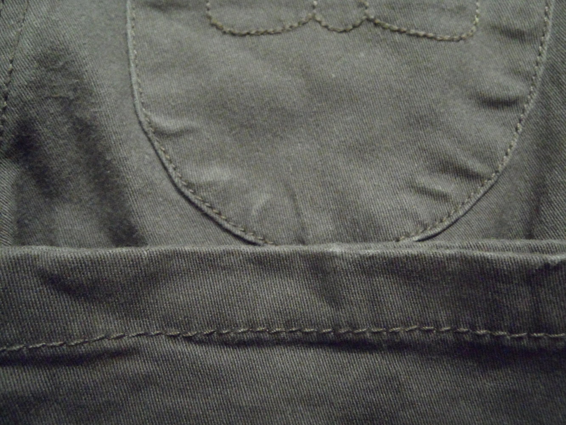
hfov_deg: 63.4
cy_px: 212
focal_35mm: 28
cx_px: 283
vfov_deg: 49.8
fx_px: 458
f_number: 3.1
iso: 640
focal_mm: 4.8
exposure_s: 1/15
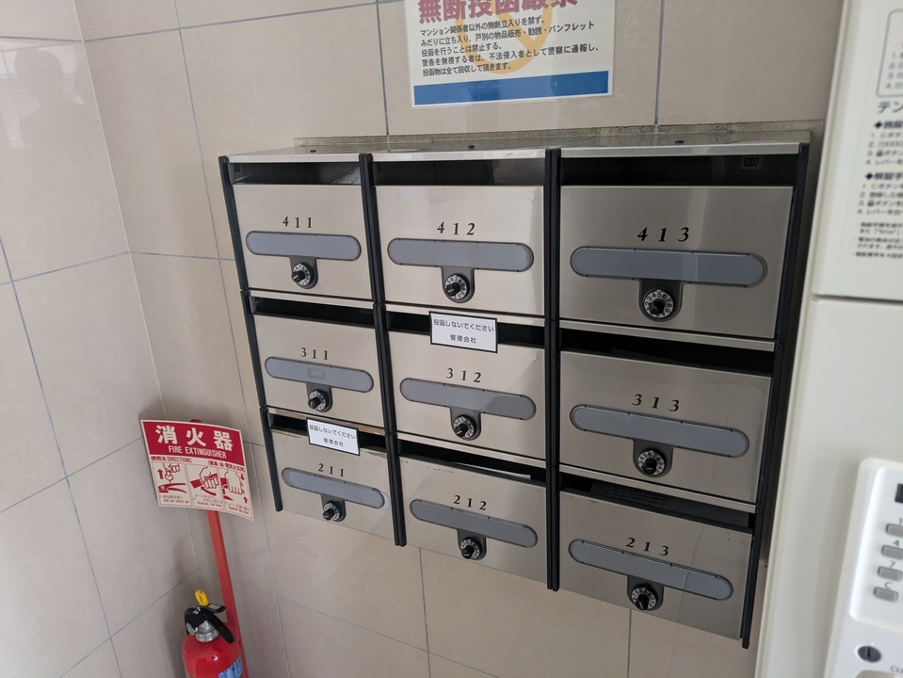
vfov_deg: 54.9
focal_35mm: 25
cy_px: 339
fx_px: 652
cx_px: 452
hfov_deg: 69.4
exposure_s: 1/30
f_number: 1.89
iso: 788
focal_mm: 5.43
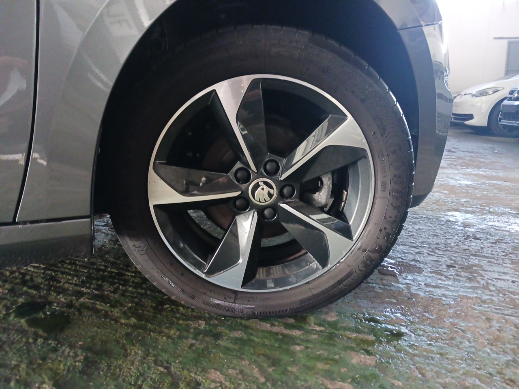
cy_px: 194
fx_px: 405
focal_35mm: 27
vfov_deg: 51.4
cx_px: 260
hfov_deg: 65.3
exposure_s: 1/20
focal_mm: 4
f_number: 1.8
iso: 778
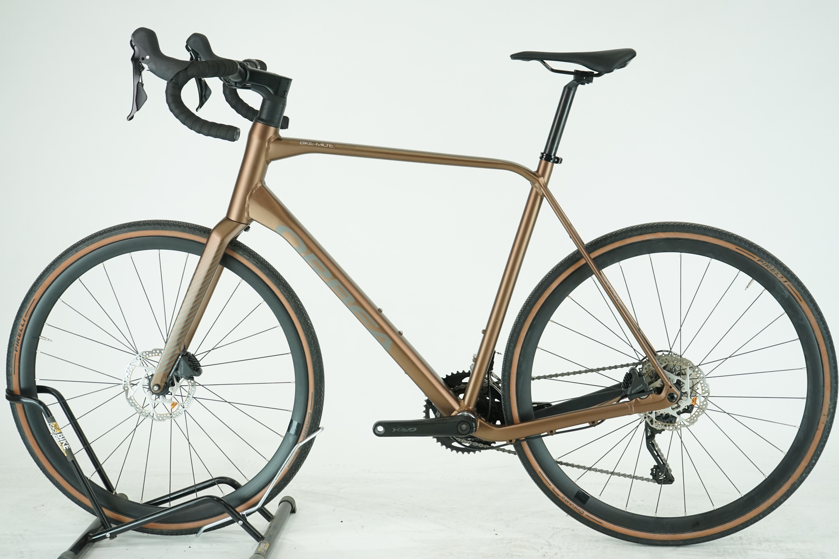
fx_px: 1282
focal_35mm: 55
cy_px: 280
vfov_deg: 24.6
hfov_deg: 36.2
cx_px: 420
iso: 1600
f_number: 5.6
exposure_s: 1/200
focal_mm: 55
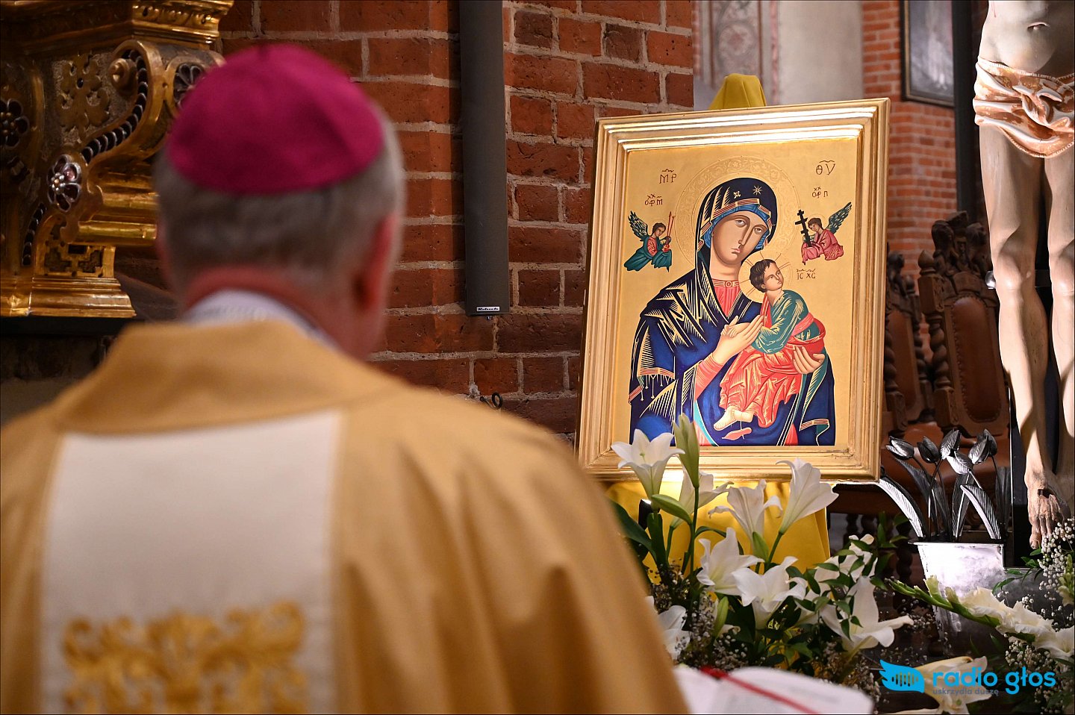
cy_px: 358
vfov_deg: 21.2
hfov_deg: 31.4
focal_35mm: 64
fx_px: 1910
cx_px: 538
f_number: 4
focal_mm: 64
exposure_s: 1/60
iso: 4000
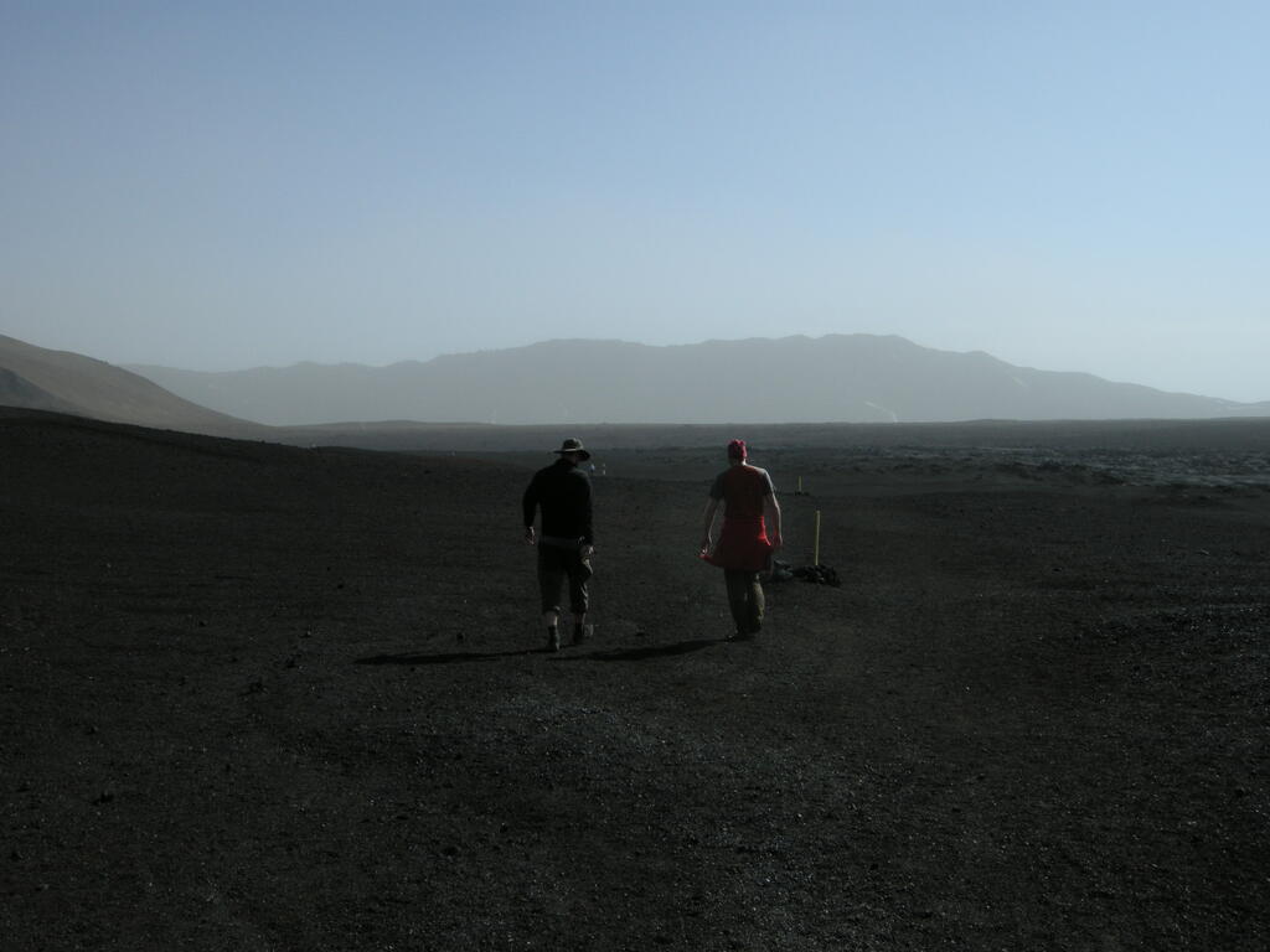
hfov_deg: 52.6
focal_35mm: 35
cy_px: 476
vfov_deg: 40.7
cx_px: 635
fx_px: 1284
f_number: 6.8
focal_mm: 7.5
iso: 100
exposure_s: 1/428
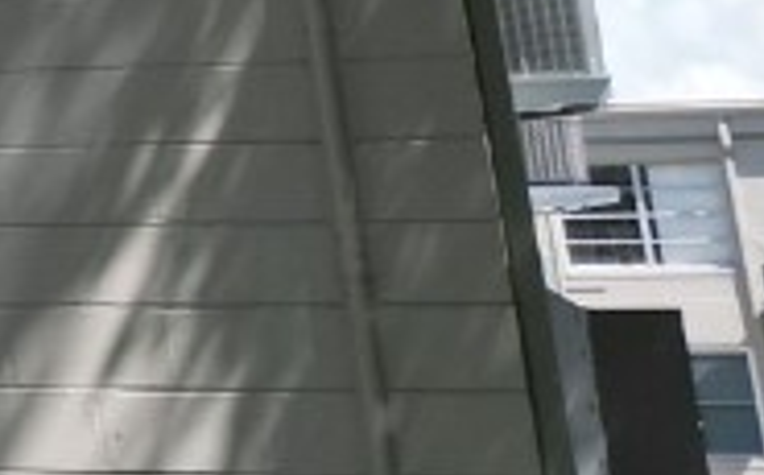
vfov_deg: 8.5
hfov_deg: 12.1
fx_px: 2931
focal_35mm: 141
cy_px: -636
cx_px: -1032
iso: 130
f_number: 1.7
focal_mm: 6.72
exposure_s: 1/1600
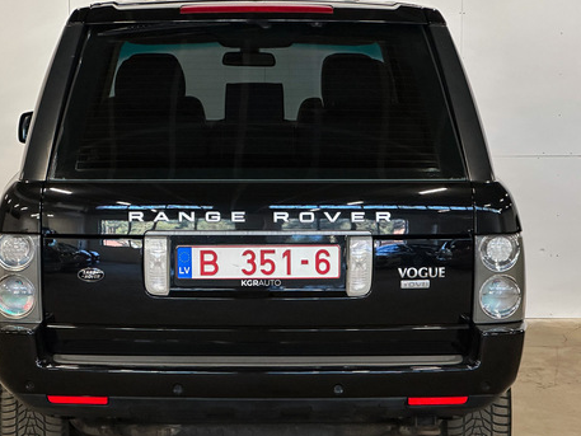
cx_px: 243
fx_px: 1696
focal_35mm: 101
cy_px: 211
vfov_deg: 14.7
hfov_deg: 19.4
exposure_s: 1/50
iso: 160
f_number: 2.8
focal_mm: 9
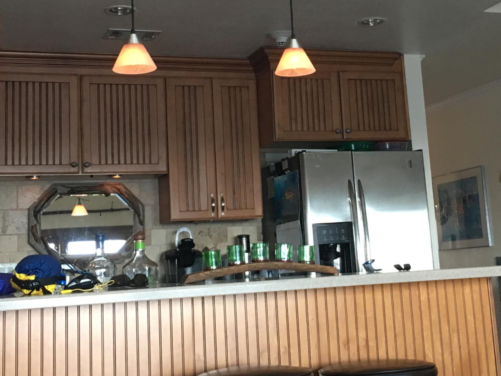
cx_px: 294
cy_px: 109
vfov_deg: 23.9
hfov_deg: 31.6
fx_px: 883
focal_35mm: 61
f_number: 2.2
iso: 64
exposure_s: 1/15
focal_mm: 4.15
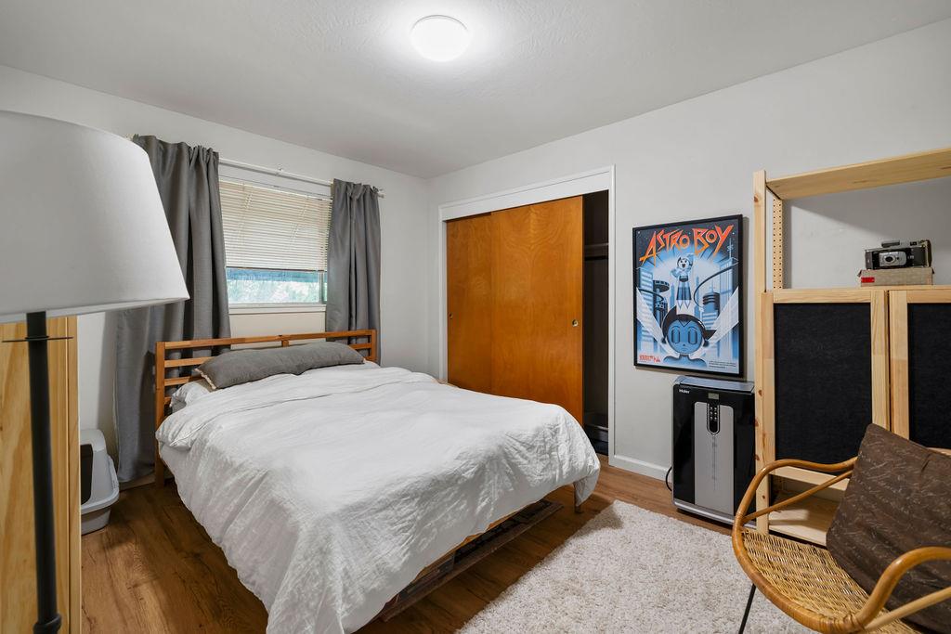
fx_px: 396
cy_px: 317
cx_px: 476
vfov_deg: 77.3
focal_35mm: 15
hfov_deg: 100.4
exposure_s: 1/1.25
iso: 100
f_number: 6.3
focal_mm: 15
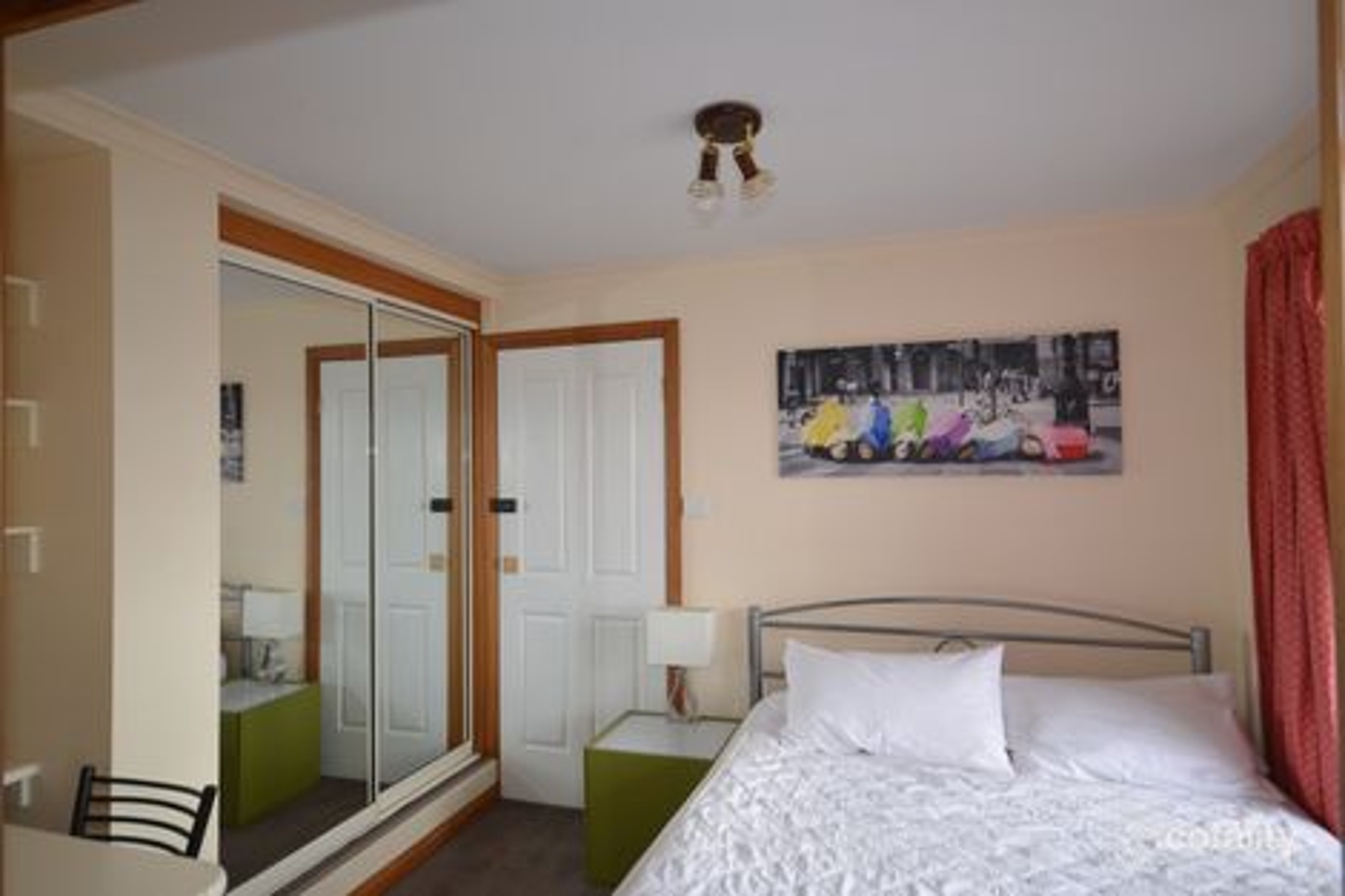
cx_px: 672
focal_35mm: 21
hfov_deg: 81.2
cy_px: 448
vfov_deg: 59.5
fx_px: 784
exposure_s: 1/100
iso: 200
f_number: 5
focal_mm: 14
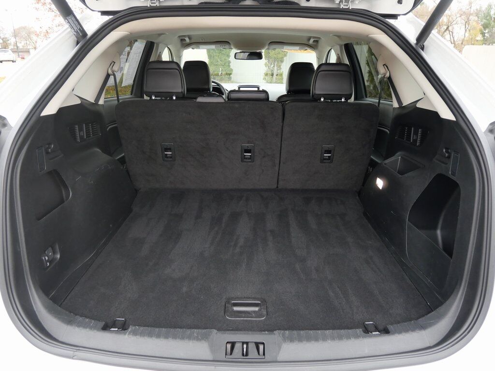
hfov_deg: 71.6
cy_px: 186
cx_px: 248
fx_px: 343
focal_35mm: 24
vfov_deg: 56.8
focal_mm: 12
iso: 640
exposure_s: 1/60
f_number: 3.5
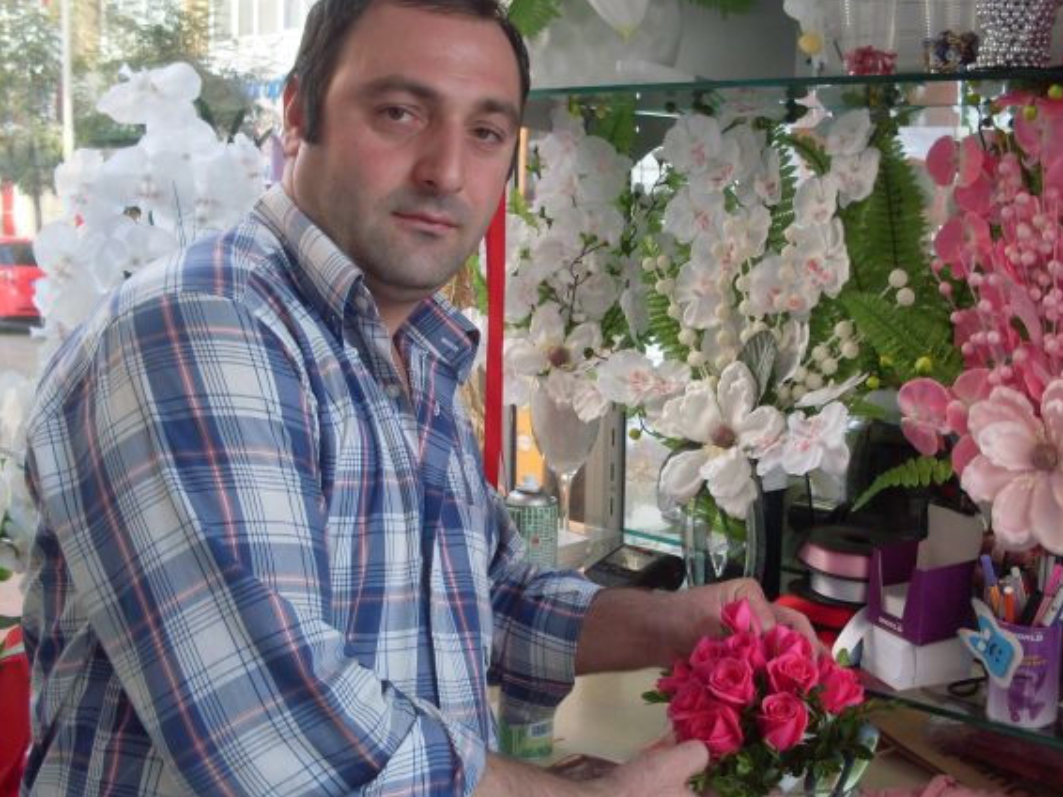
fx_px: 1320
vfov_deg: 33.6
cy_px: 406
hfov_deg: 43.8
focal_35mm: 43
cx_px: 599
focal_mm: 6.3
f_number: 2.8
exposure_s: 1/60
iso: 100
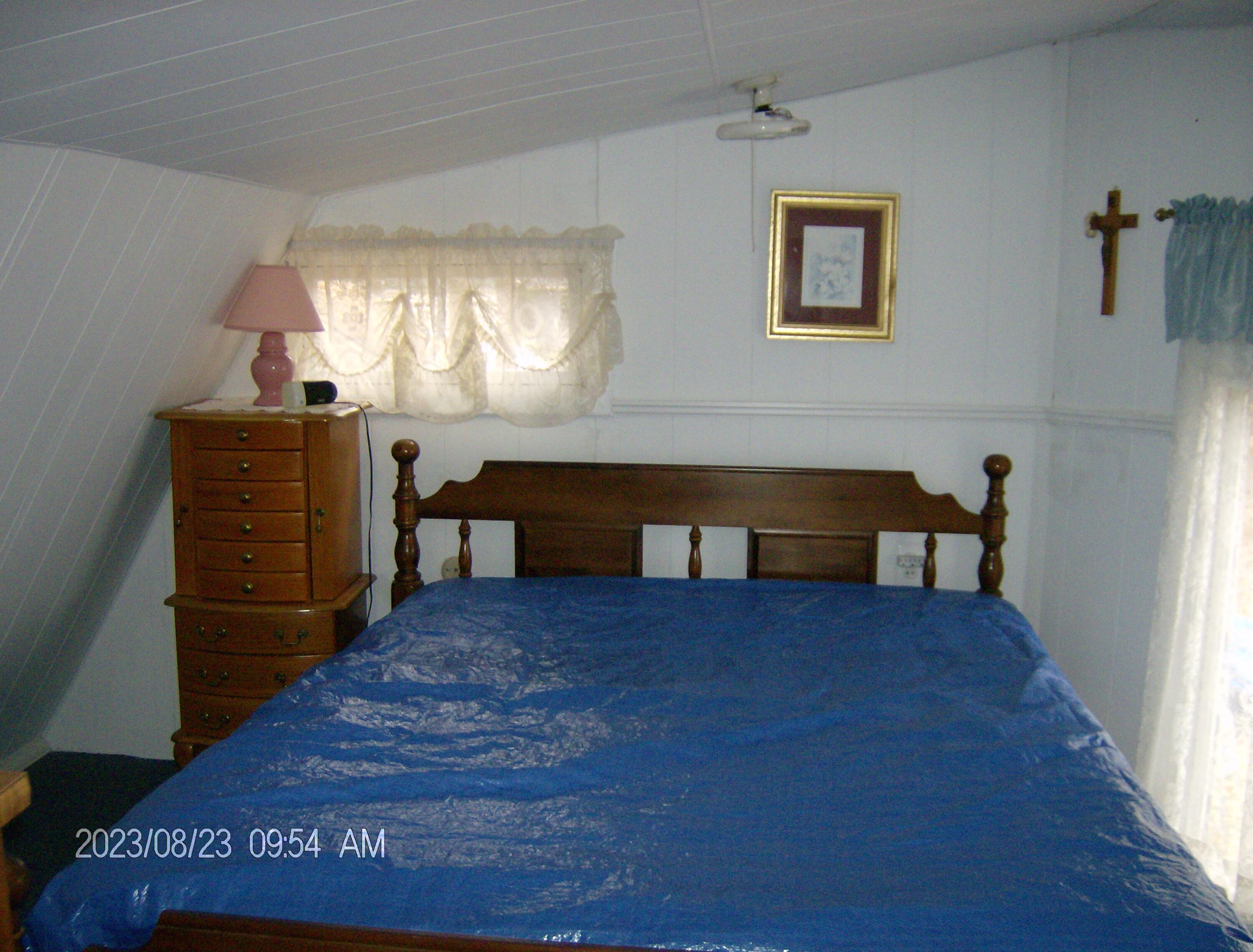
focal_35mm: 36
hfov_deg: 51.1
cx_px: 626
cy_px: 476
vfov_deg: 40.0
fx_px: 1309
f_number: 2.8
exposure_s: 1/60
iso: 200
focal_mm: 6
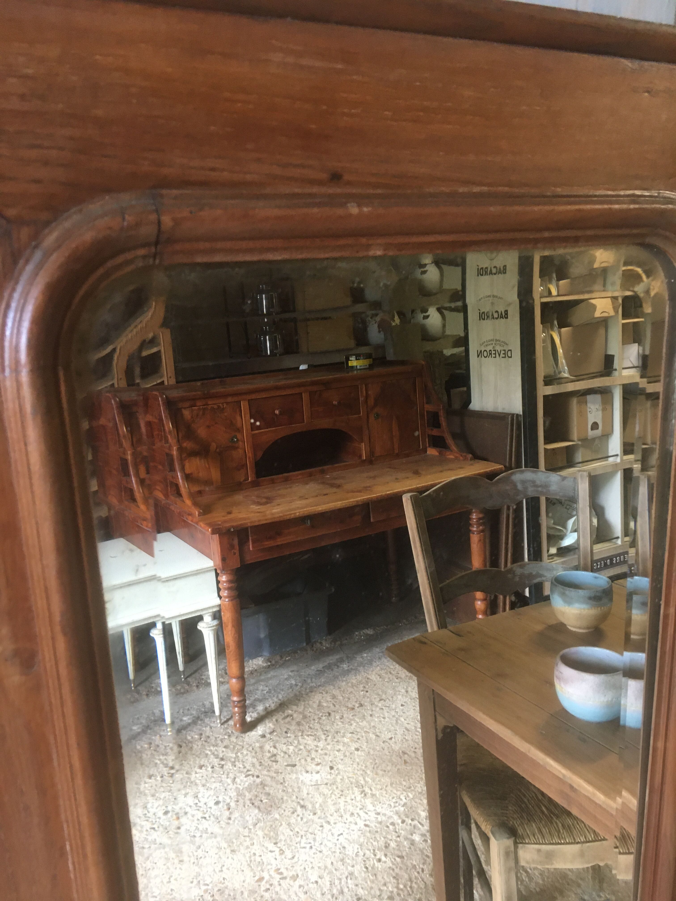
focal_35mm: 29
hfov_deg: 48.2
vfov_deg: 61.7
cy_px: 450
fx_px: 755
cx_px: 338
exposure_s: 1/33
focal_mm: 4.15
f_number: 2.2
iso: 200
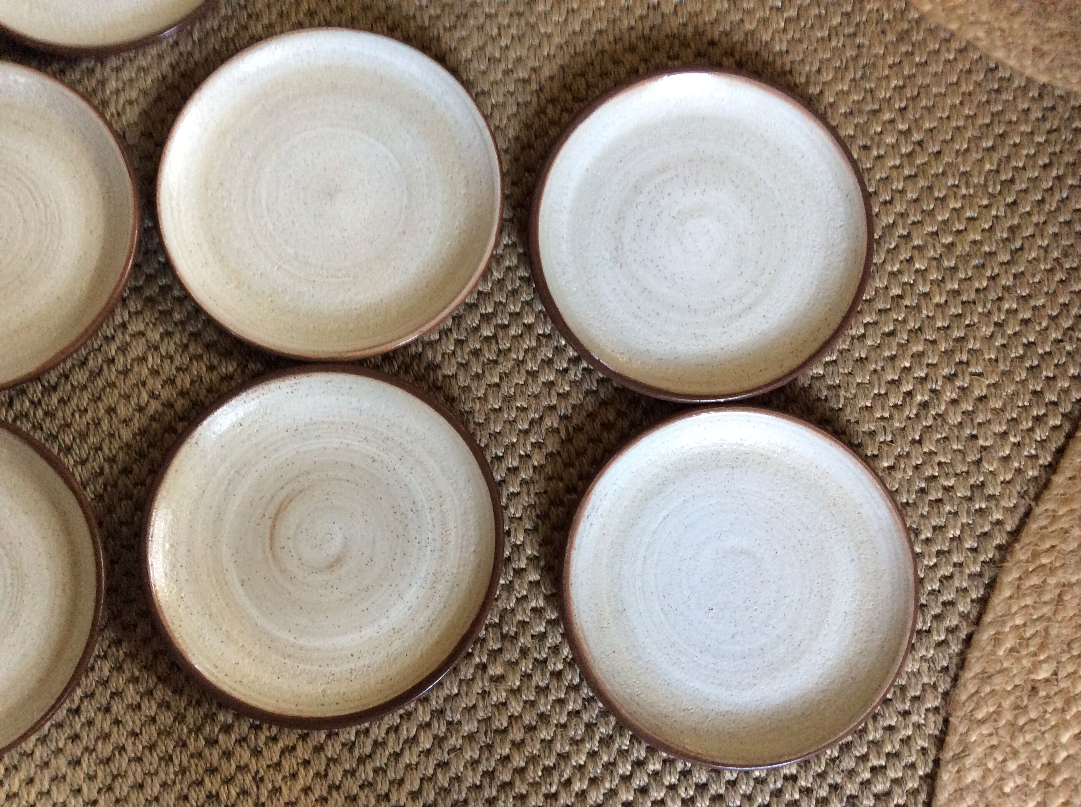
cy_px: 404
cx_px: 540
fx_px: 998
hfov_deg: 56.9
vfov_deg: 44.1
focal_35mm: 32
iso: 160
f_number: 2.4
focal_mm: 3.3
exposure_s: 1/24
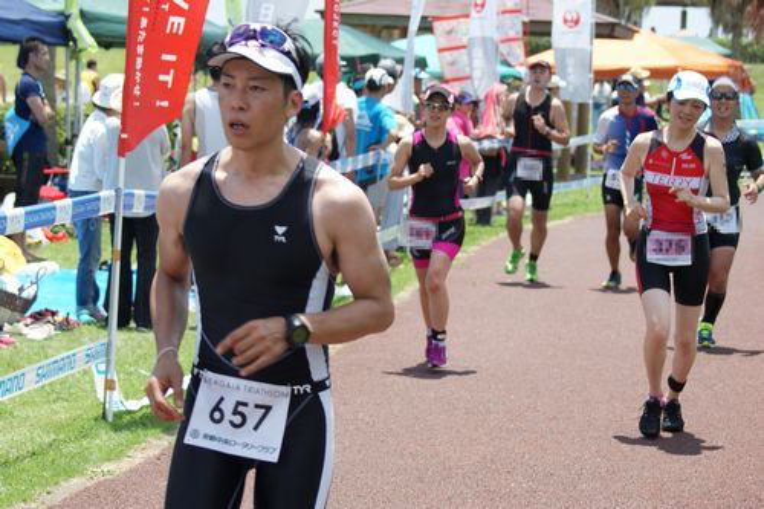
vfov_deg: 12.2
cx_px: 382
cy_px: 254
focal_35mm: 112
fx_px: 2387
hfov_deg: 18.2
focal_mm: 75
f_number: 6.3
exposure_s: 1/250
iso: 100
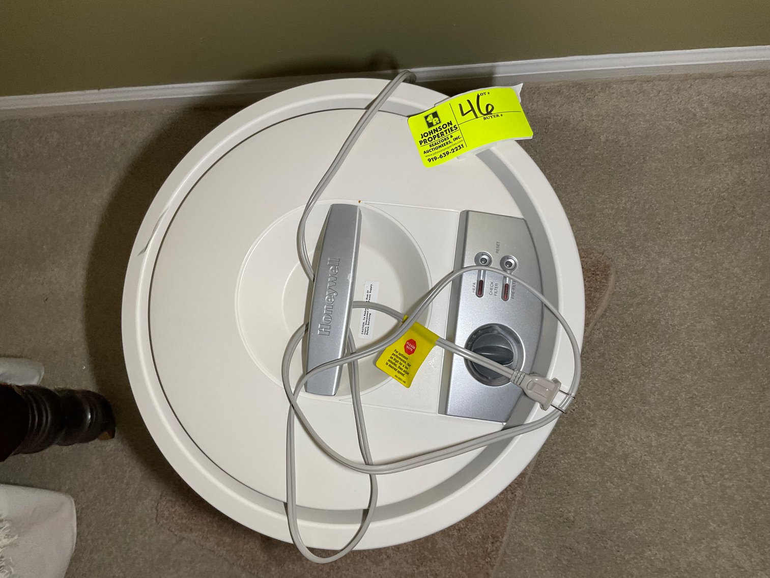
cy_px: 289
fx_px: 645
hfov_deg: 61.7
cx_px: 385
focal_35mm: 29
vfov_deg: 48.2
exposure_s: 1/108
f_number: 1.8
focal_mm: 3
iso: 64
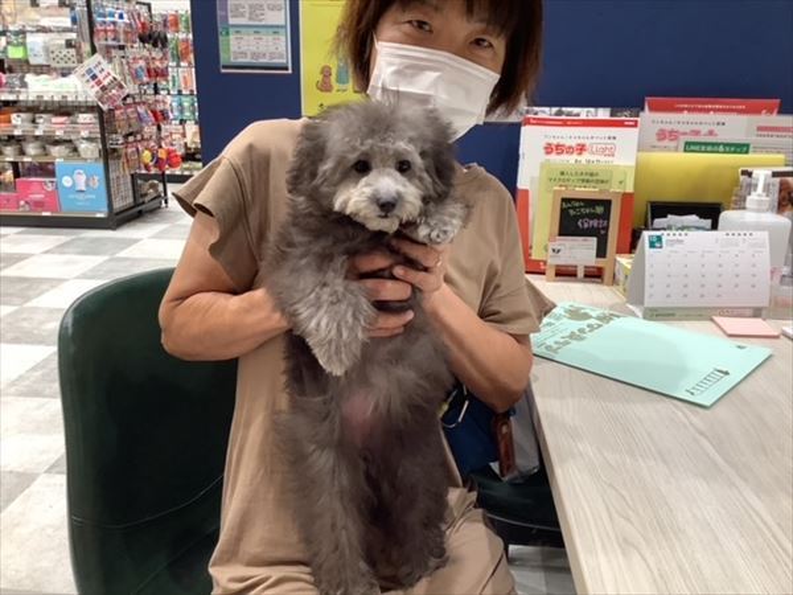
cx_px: 396
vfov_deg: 45.4
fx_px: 710
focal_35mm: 31
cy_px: 298
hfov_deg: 58.4
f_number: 2.4
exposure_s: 1/50
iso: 64
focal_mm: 3.3
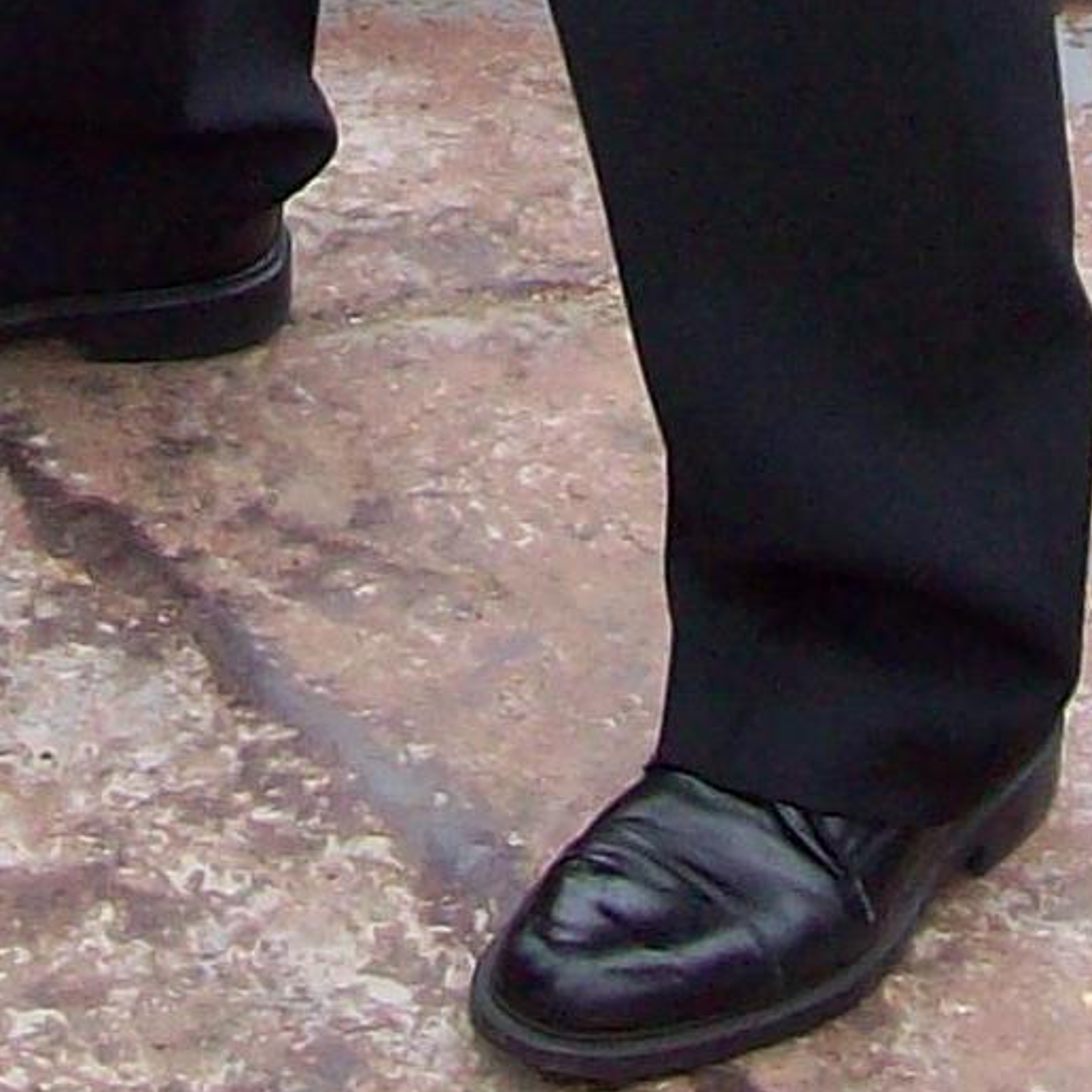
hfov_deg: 9.3
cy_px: -1970
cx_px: 564
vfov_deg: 8.1
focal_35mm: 189
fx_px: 6745
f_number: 2.7
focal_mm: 6
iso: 92
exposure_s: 1/128
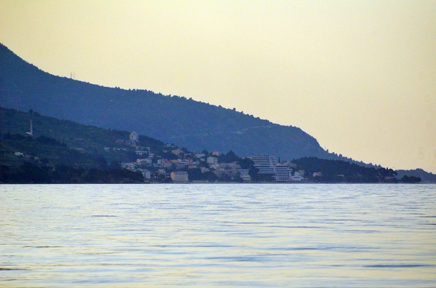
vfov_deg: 3.4
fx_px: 4893
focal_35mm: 405
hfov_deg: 5.1
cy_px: 144
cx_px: 218
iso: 2000
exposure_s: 1/8000
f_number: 6.3
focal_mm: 270
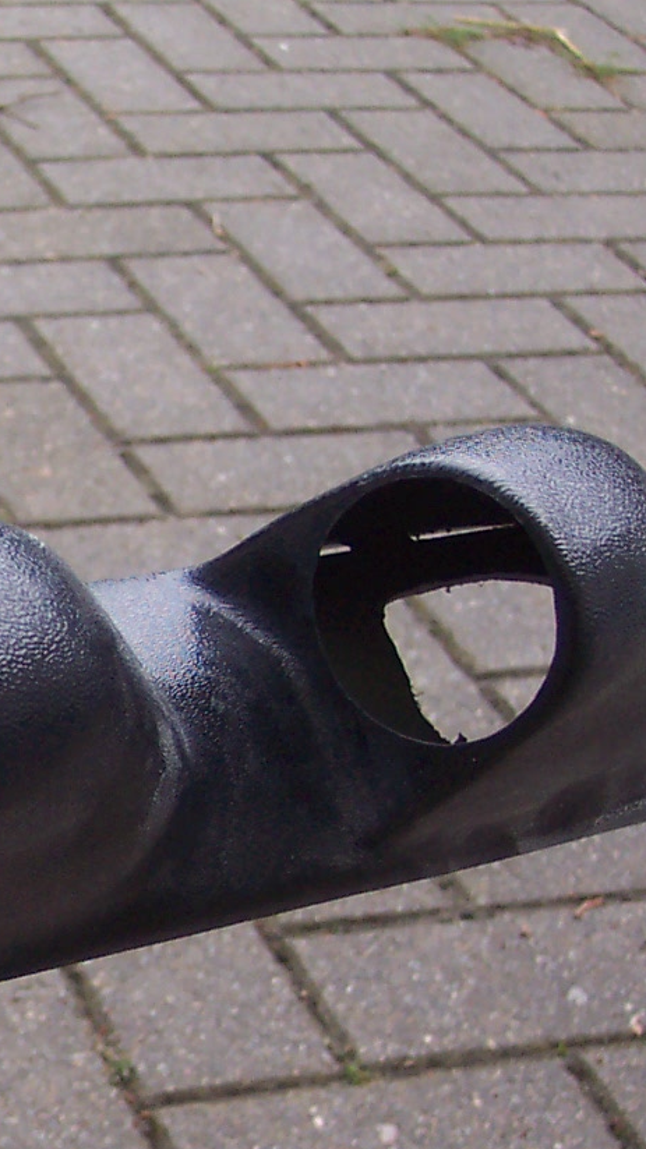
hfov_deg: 13.5
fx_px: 2652
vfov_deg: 24.3
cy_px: 768
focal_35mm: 87
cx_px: -124
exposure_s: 1/500
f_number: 2.8
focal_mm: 8
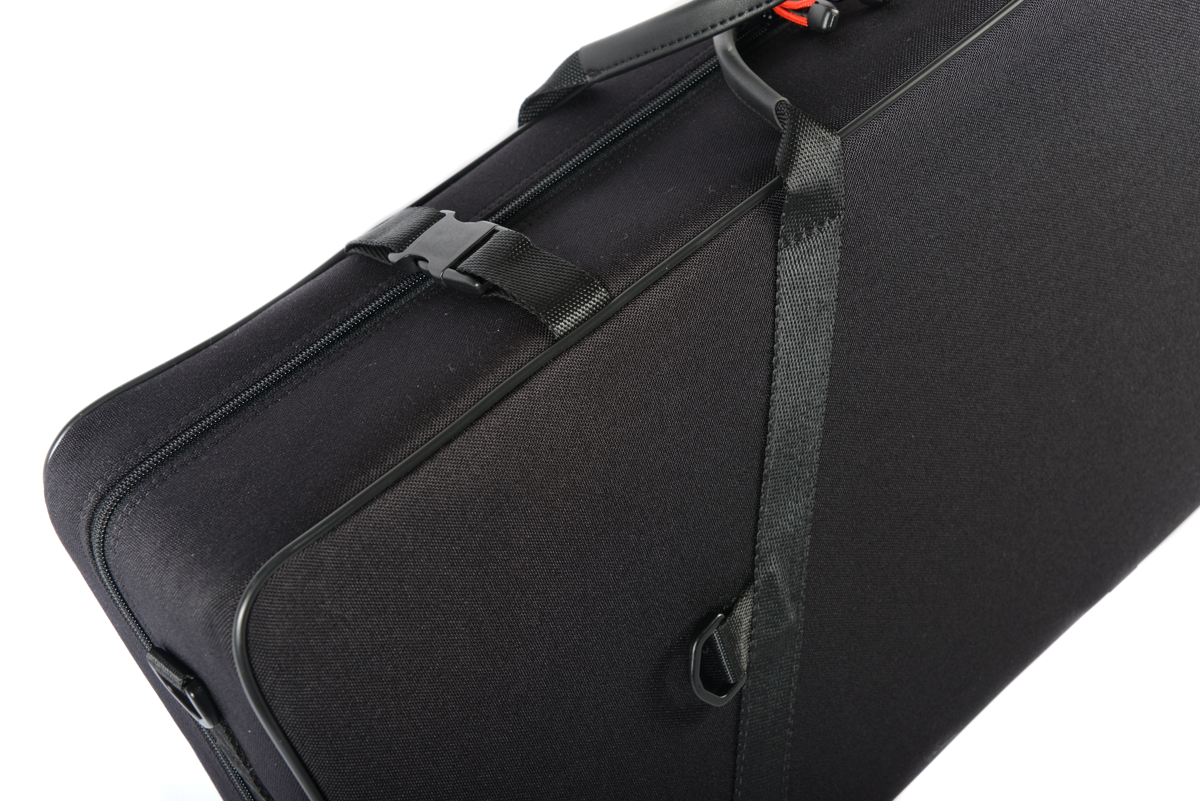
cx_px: 600
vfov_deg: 23.4
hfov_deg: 34.5
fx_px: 1934
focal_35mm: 58
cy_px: 400
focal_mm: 58
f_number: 8
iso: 400
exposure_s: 1/200
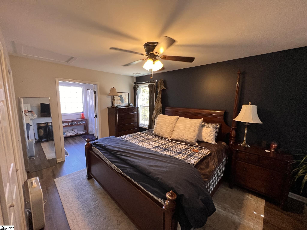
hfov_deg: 106.2
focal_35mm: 13
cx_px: 154
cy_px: 115
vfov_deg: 89.9
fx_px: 115
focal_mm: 1.57
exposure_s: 1/60
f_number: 1.8
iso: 200
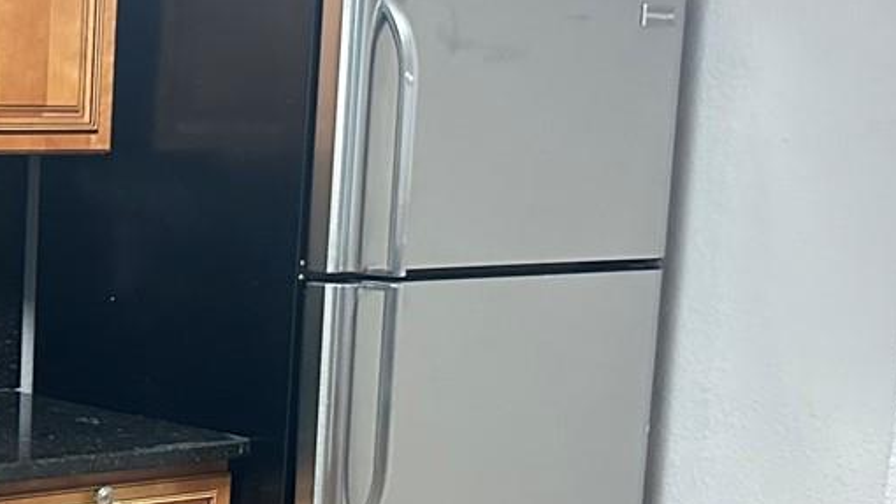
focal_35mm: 82
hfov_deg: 23.9
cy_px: 457
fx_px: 1948
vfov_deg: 14.6
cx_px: -135
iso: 640
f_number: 1.78
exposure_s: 1/60
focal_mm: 6.86
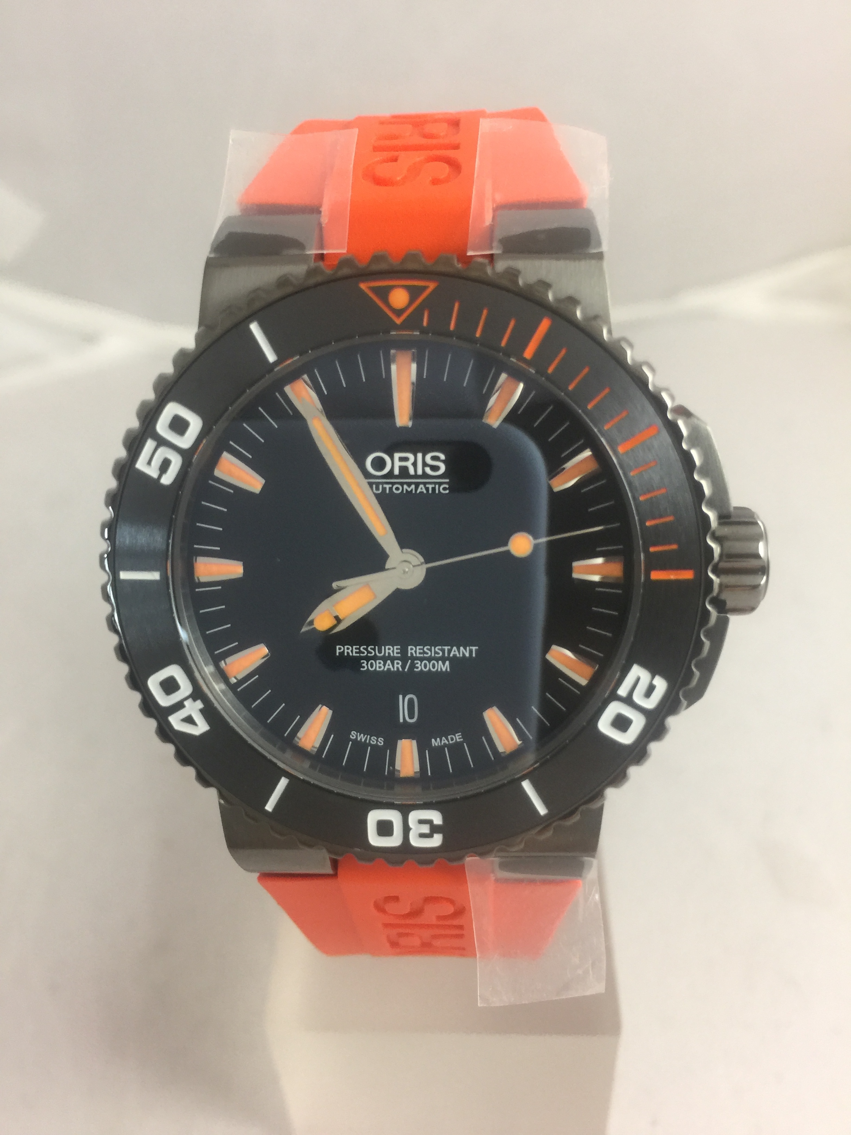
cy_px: 568
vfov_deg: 61.7
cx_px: 426
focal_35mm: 29
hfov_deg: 48.2
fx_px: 951
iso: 64
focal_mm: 4.15
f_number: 2.2
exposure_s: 1/33
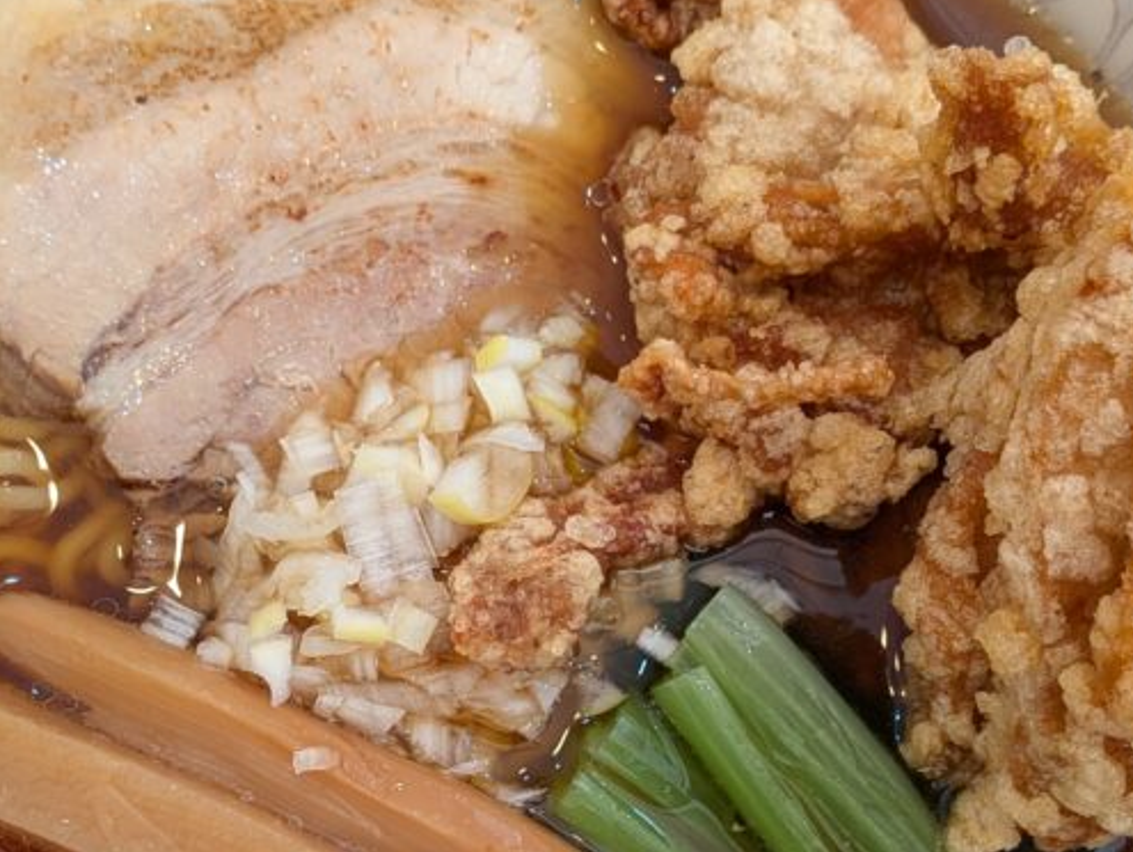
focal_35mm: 62
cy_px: 598
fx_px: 2031
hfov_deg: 30.8
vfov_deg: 23.5
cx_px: 325
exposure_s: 1/50
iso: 51
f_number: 1.7
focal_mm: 4.53
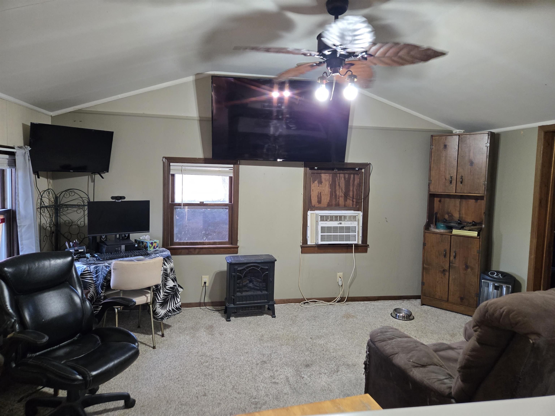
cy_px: 208
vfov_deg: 58.9
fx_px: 369
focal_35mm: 23
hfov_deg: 73.9
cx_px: 278
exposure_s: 1/120
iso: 400
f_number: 1.8
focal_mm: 5.4
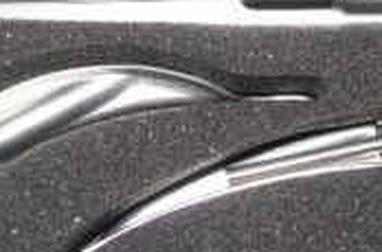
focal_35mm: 221
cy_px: -94
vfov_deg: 6.1
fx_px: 2338
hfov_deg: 9.3
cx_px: 209
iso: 400
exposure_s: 1/60
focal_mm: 25
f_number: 4
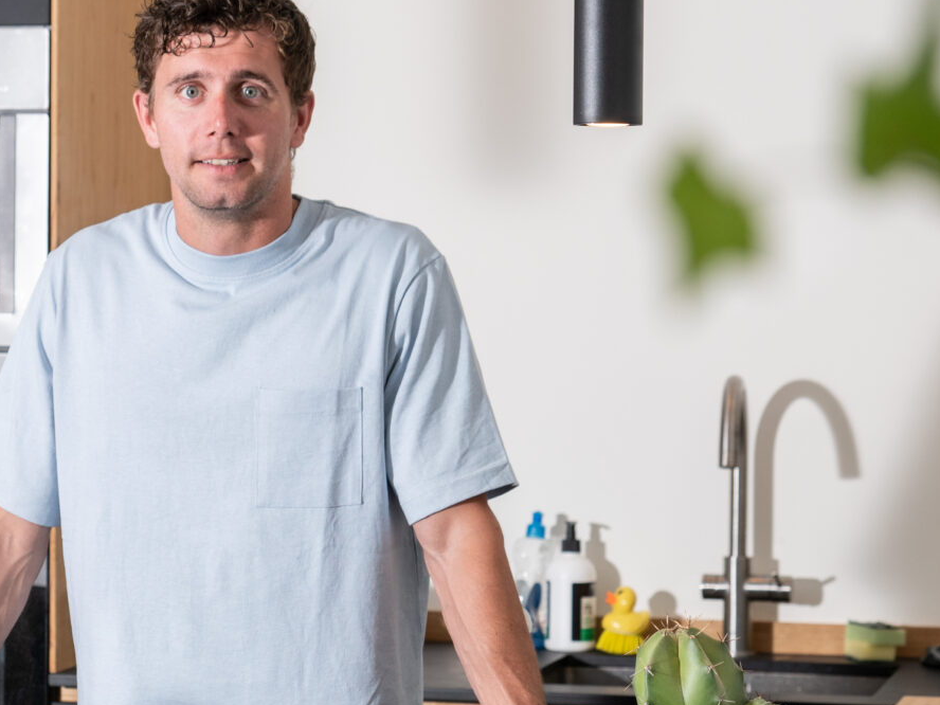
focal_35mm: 133
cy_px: 384
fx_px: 3612
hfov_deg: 14.8
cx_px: 267
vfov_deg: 11.1
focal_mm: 48
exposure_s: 1/200
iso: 100
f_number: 3.2
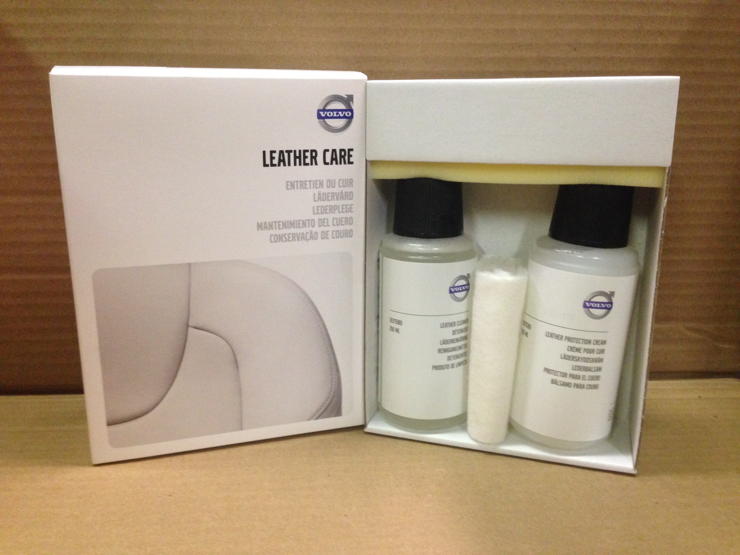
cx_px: 370
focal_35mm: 33
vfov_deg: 42.9
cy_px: 278
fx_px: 705
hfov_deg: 55.4
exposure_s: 1/20
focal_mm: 4.12
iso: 320
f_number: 2.4
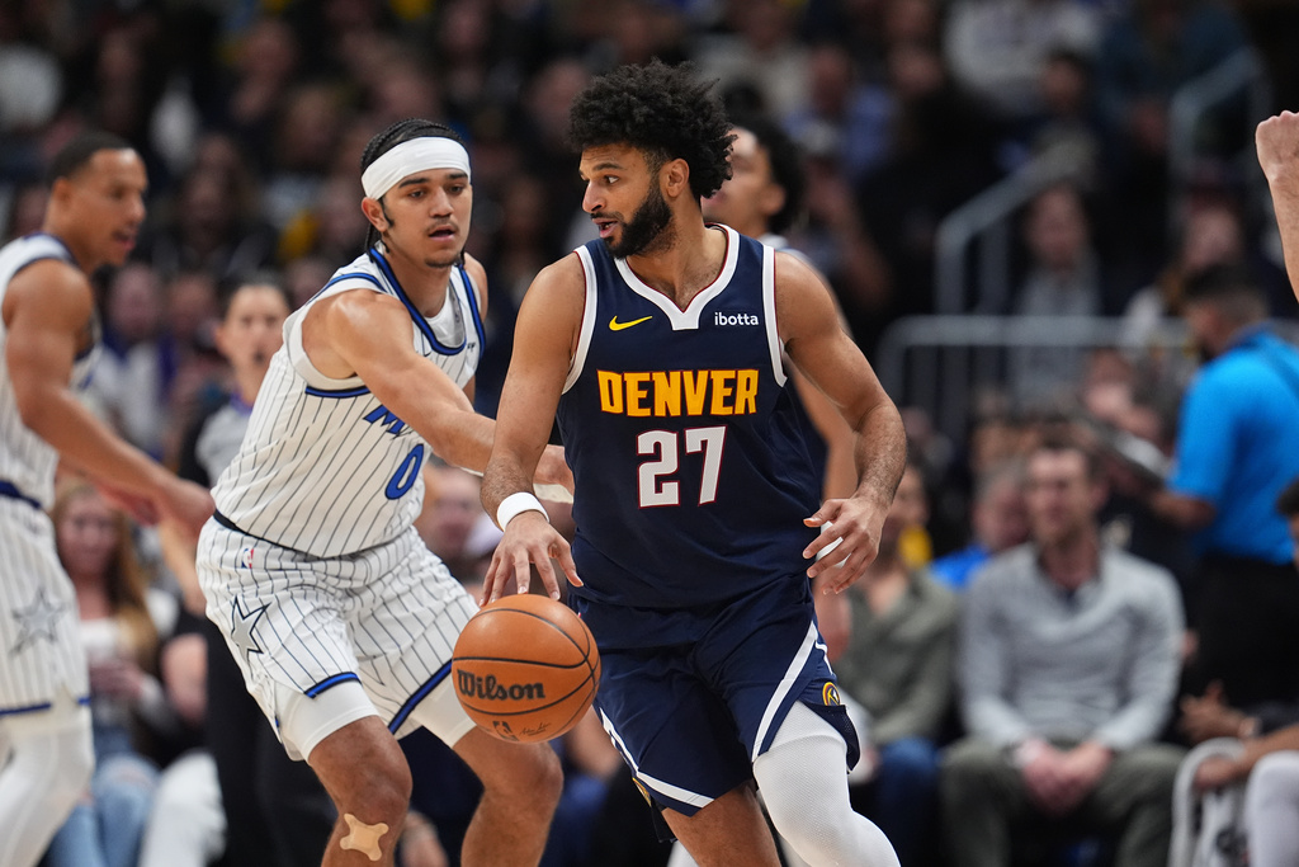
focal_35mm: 400
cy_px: 434
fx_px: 14434
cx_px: 650
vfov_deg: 3.4
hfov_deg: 5.2
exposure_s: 1/1600
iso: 5000
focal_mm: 400
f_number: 3.5
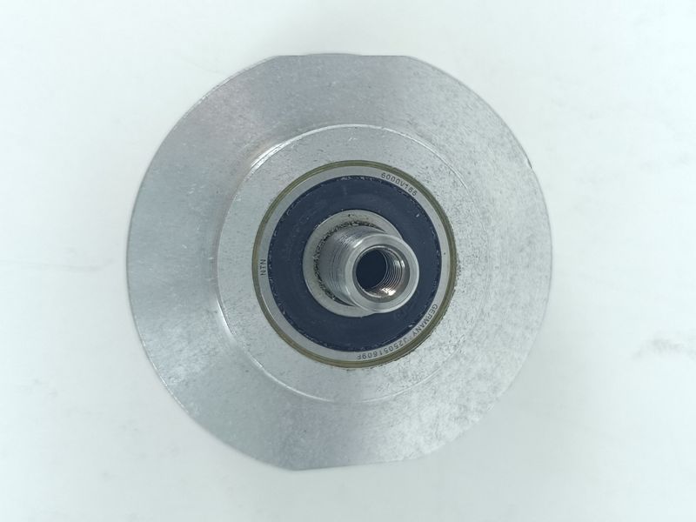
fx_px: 483
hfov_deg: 71.6
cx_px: 348
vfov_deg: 56.8
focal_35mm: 24
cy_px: 261
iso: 135
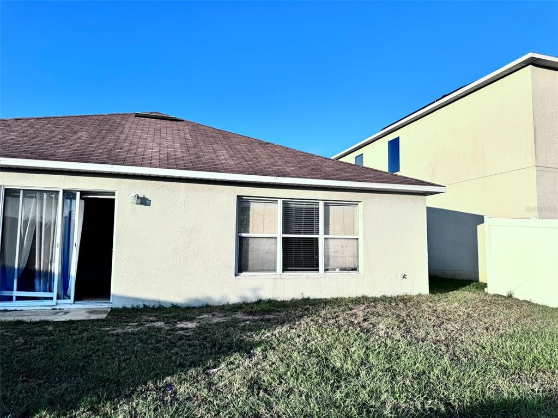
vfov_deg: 56.8
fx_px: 387
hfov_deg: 71.6
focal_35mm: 24
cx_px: 279
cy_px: 209
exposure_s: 1/4310
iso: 80
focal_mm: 6.76
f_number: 1.78
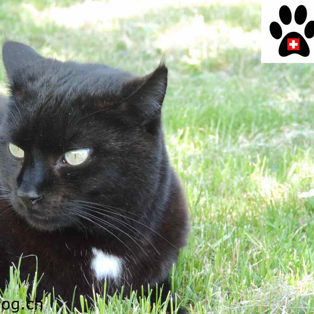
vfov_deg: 8.7
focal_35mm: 201
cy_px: 157
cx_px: 115
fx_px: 2063
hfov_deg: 8.7
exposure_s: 1/200
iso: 640
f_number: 4.5
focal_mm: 30.3
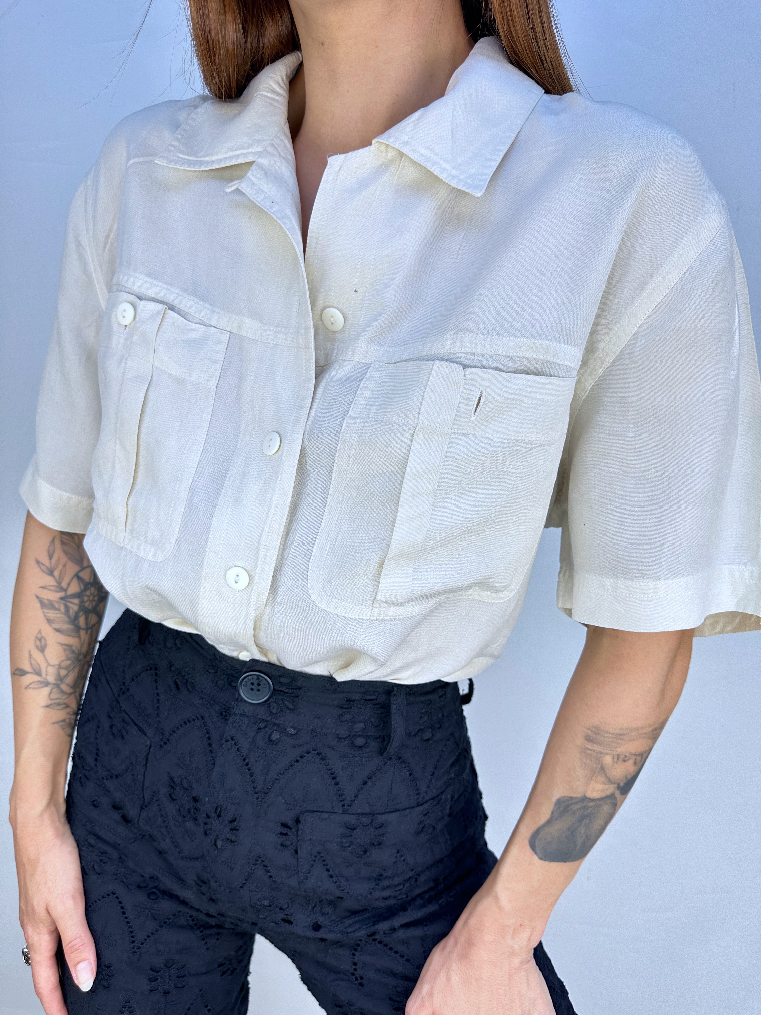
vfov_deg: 71.6
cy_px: 508
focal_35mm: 24
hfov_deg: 56.8
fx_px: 703
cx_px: 380
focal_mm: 6.86
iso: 80
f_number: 1.78
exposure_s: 1/441
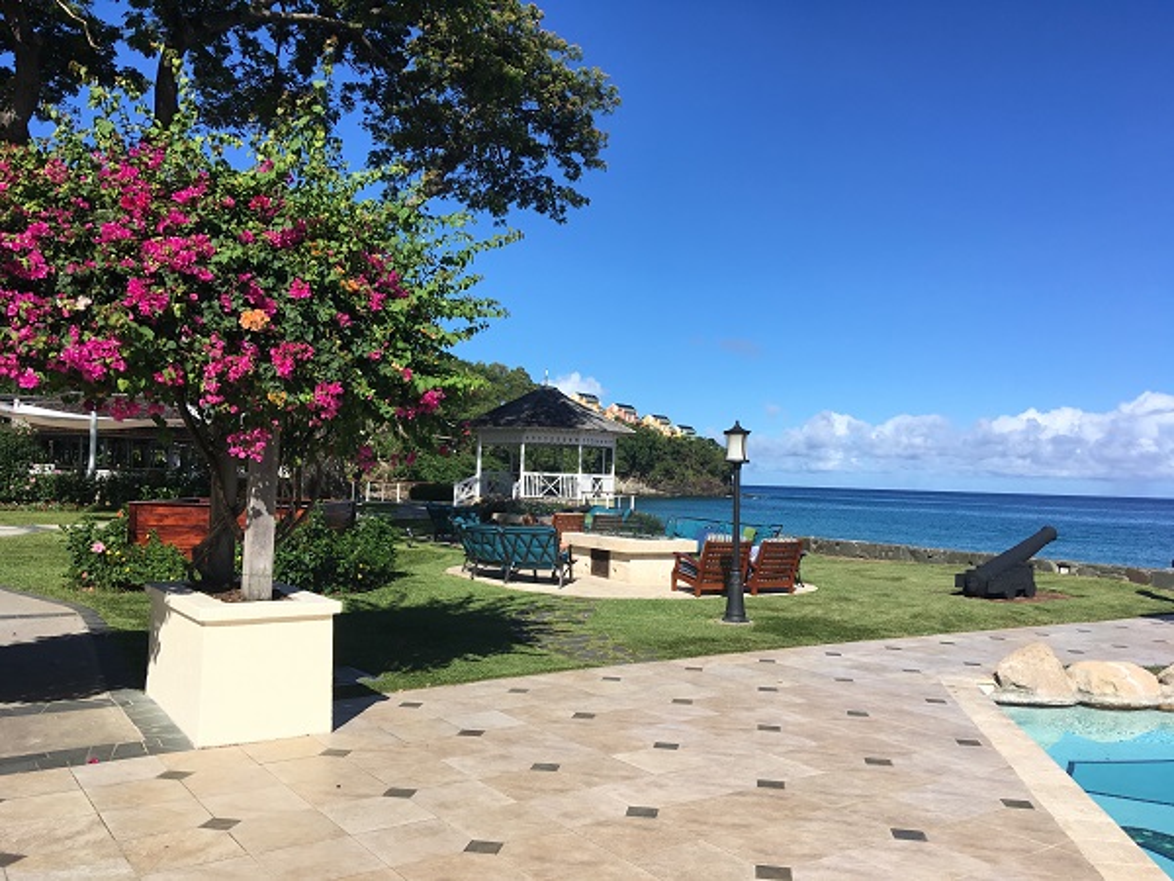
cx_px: 587
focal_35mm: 29
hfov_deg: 61.7
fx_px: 984
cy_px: 440
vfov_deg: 48.2
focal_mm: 4.15
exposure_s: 1/2079
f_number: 2.2
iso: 25
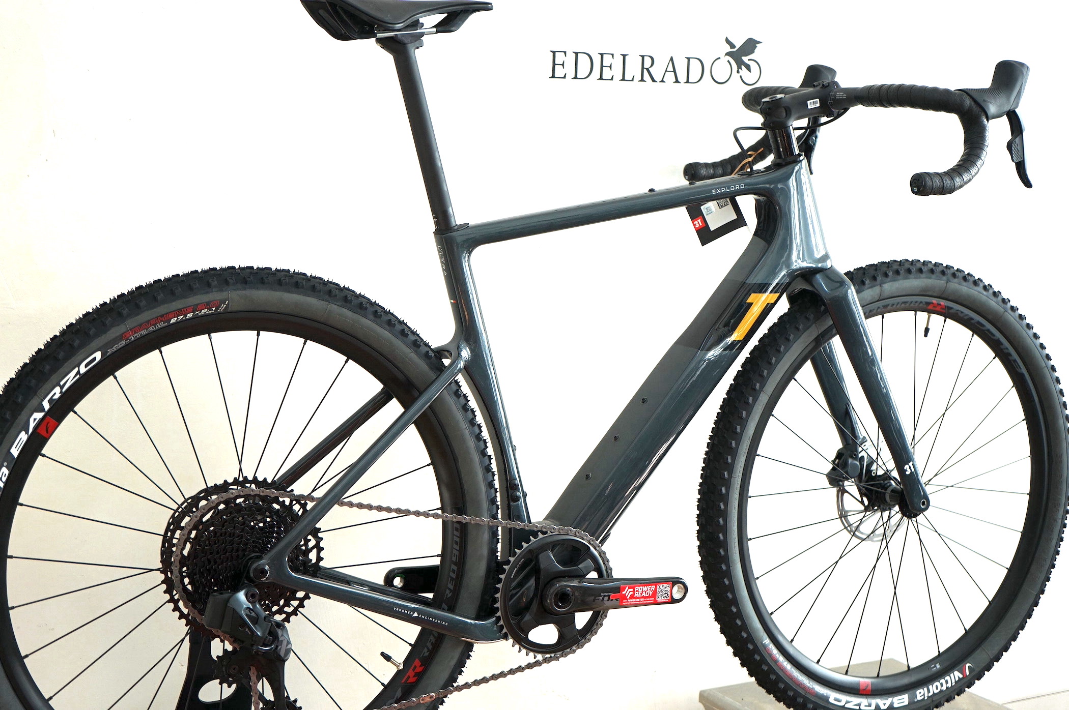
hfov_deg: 35.1
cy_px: 355
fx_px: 1691
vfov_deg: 23.7
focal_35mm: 57
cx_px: 534
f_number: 5
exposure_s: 1/160
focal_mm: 57
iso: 400
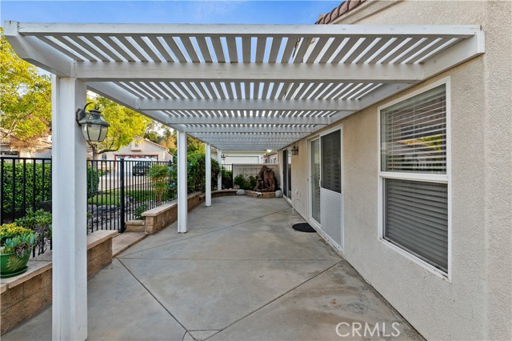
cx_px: 256
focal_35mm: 14
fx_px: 199
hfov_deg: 104.3
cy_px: 170
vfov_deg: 81.1
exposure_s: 1/60
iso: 500
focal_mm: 14
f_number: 13
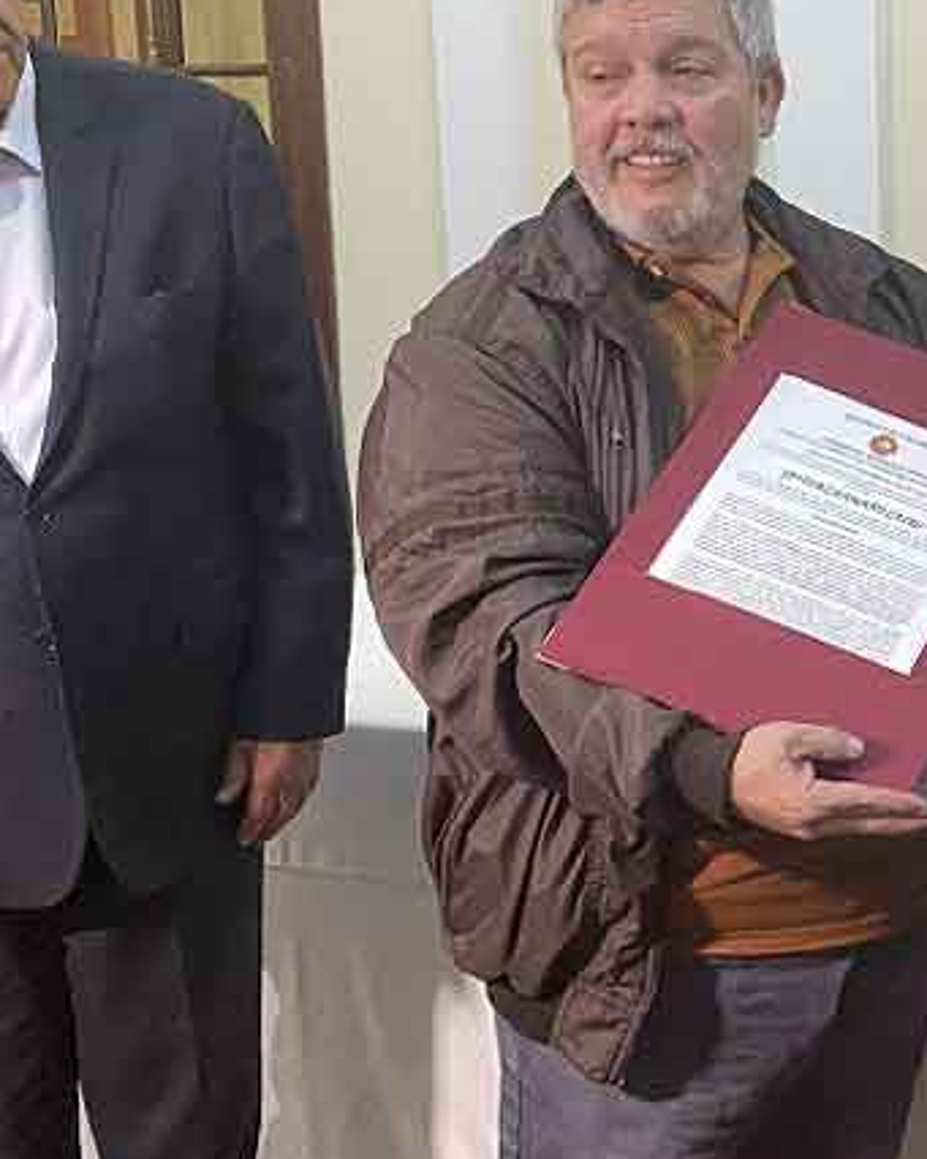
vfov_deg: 30.9
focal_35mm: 61
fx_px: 2091
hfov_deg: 23.1
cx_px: 1085
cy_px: 536
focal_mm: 4.25
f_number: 1.8
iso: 500
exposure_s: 1/40
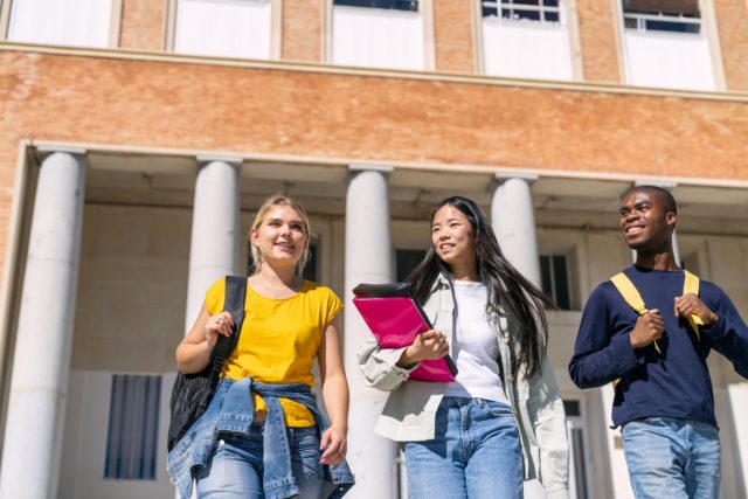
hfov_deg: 41.1
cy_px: 250
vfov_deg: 28.1
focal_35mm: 48
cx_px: 374
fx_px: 997
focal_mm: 48
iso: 100
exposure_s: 1/2000
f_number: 3.2
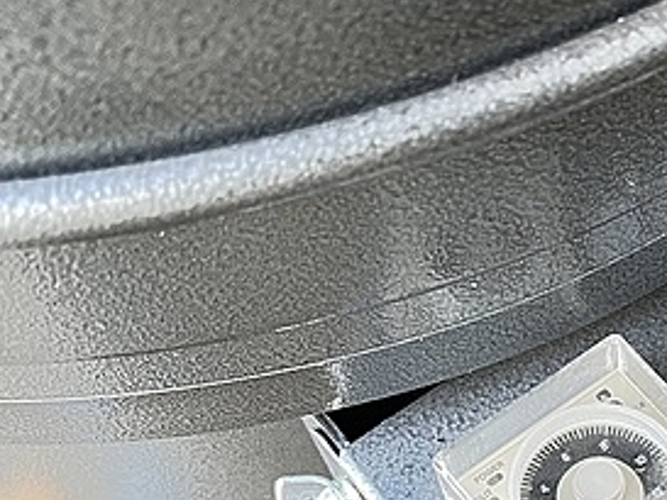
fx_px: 1176
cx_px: 669
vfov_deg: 23.0
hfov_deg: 29.5
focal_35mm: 61
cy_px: 510
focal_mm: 5.7
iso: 125
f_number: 1.5
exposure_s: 1/62
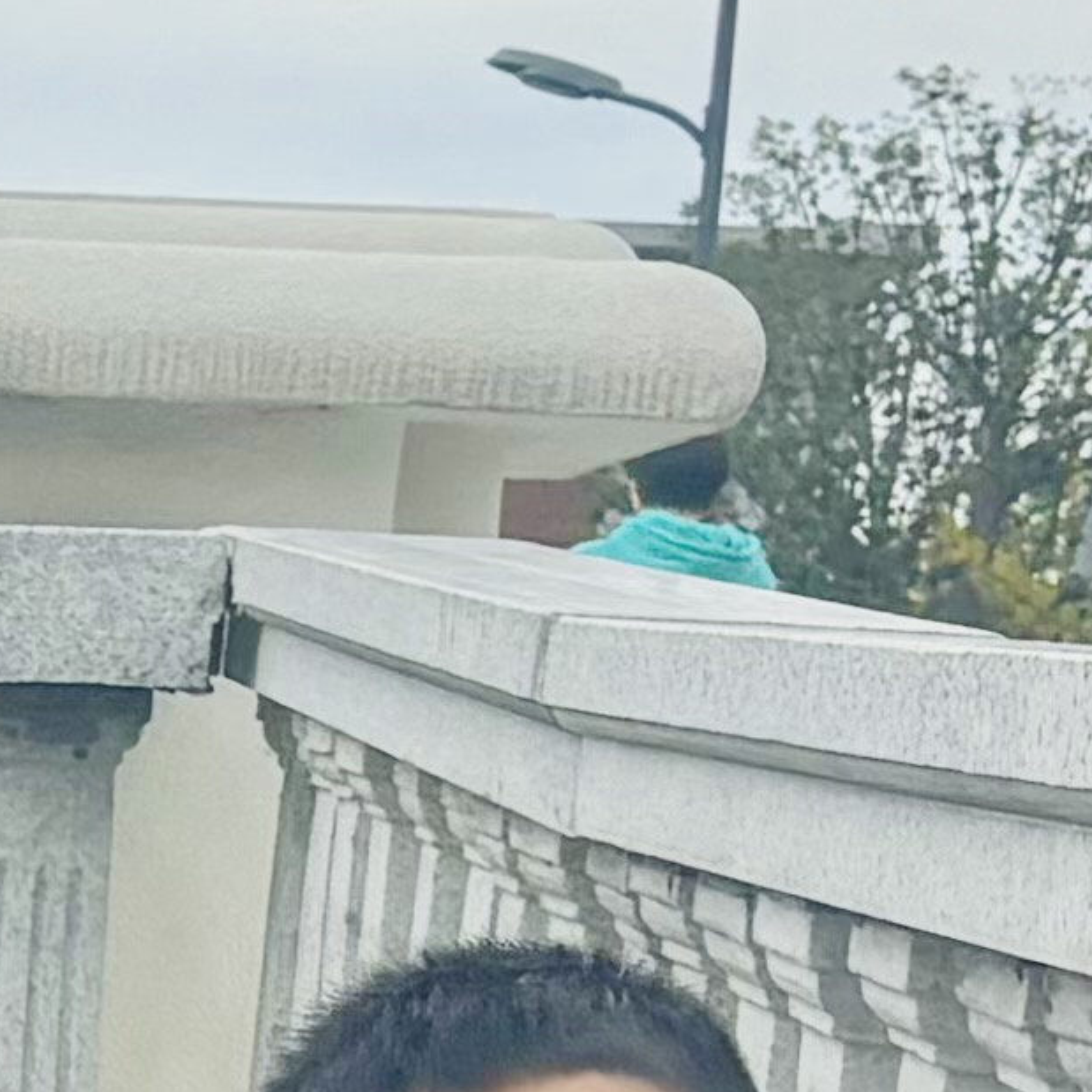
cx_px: -2382
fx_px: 7566
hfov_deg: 7.2
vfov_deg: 8.1
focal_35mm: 212
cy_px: 1408
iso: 50
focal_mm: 5.96
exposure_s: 1/1543
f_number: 1.6
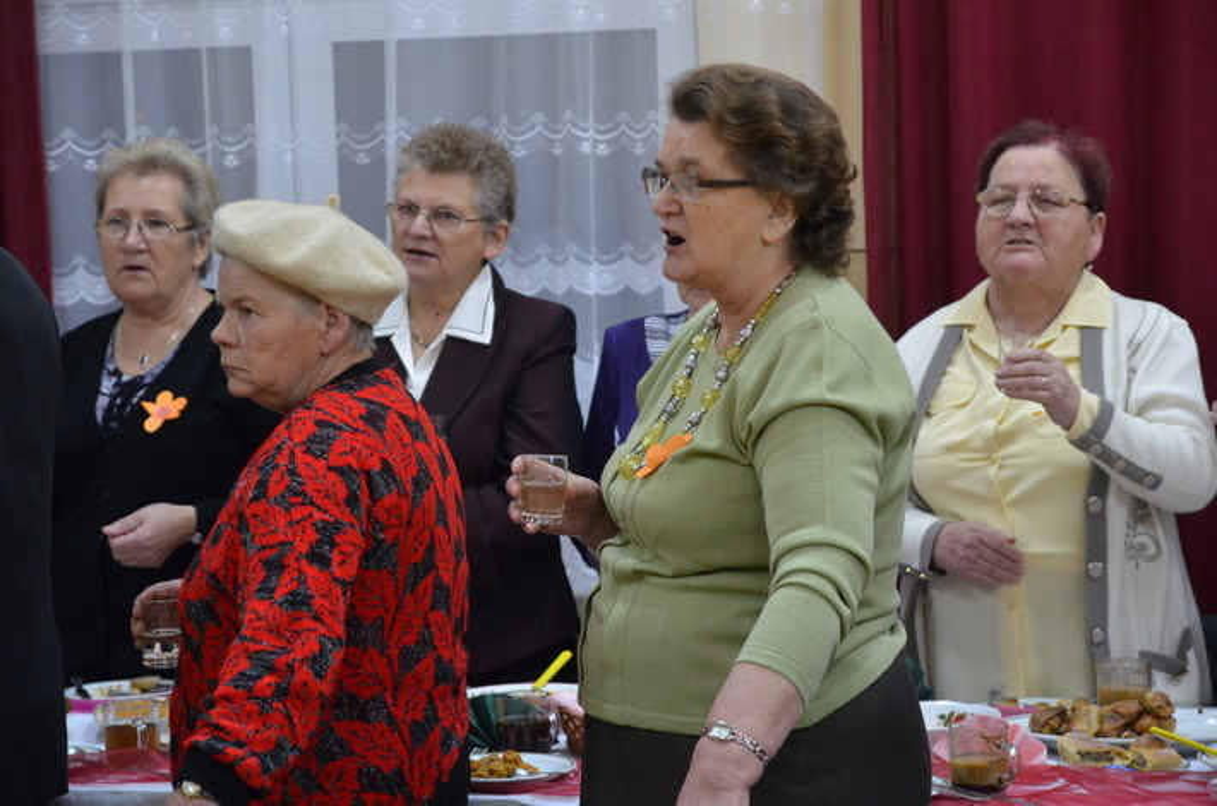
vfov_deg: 14.6
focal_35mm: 93
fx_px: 3137
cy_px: 403
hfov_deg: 22.0
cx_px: 608
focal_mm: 62
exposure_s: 1/40
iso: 1600
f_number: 4
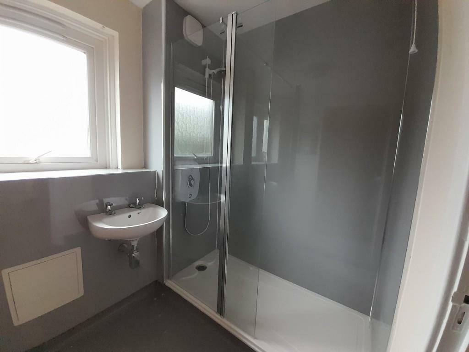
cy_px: 176
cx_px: 234
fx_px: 176
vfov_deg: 89.9
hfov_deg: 106.2
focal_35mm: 13
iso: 200
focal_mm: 1.13
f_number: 2.2
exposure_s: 1/33
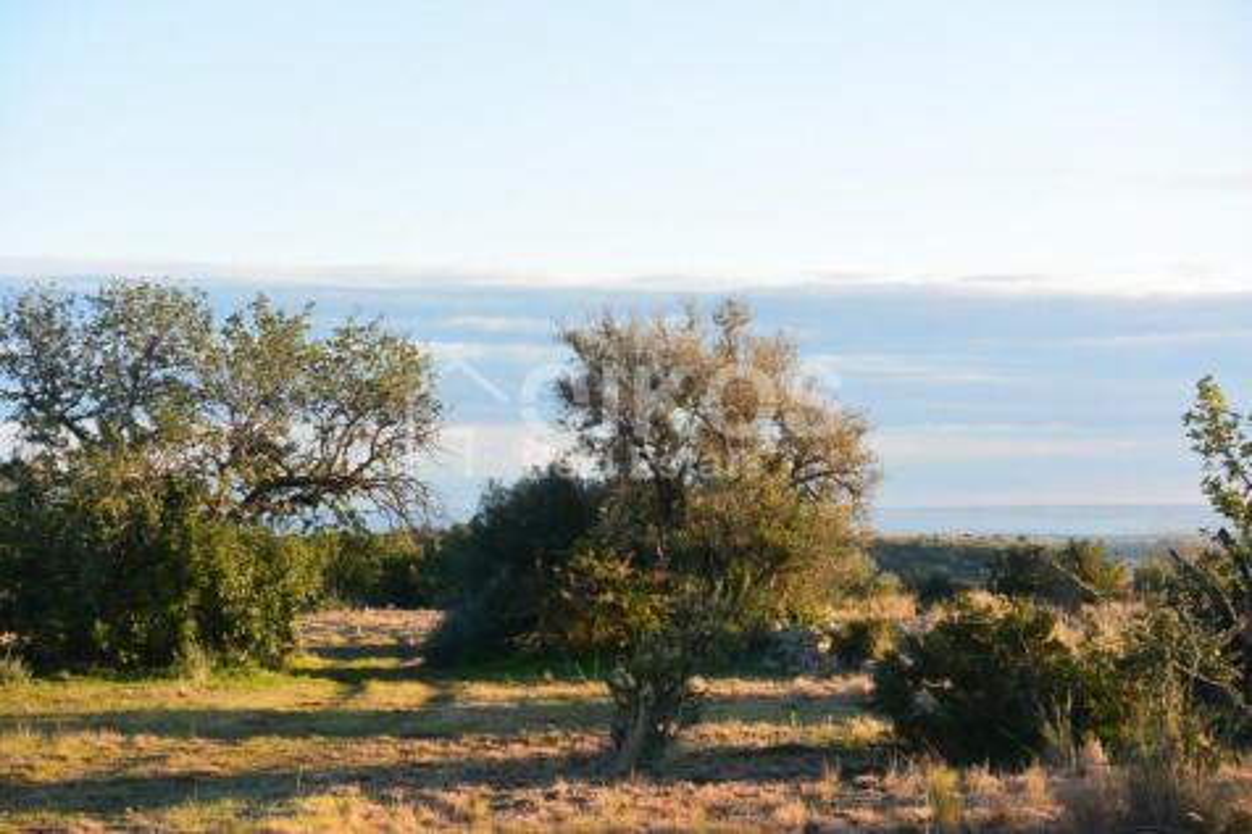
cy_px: 417
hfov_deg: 25.1
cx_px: 626
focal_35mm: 81
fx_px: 2816
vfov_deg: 16.8
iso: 160
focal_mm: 30
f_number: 4
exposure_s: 1/320
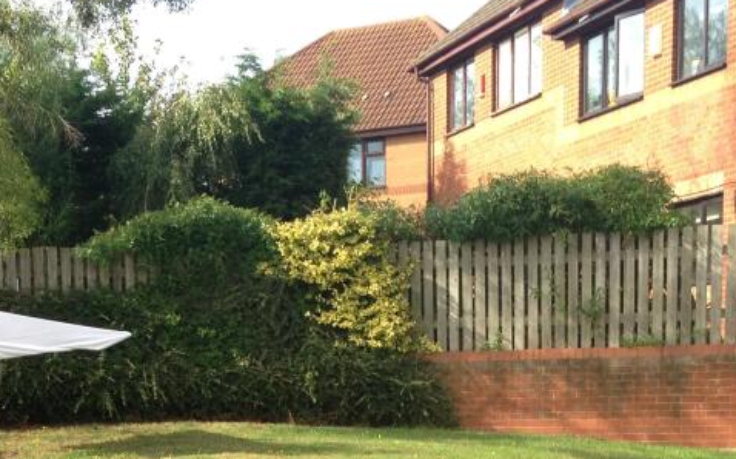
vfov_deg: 16.6
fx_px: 1503
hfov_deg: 27.4
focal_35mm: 75
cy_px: 545
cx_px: 263
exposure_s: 1/407
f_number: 2.4
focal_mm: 4.13
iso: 50
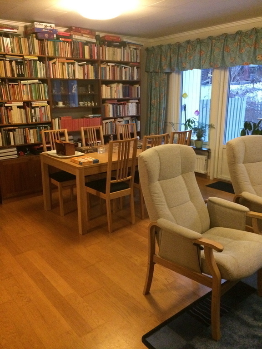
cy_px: 174
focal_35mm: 29
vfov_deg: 61.7
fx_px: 293
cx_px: 131
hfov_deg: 48.2
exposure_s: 1/17
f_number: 2.2
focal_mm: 4.15
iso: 500
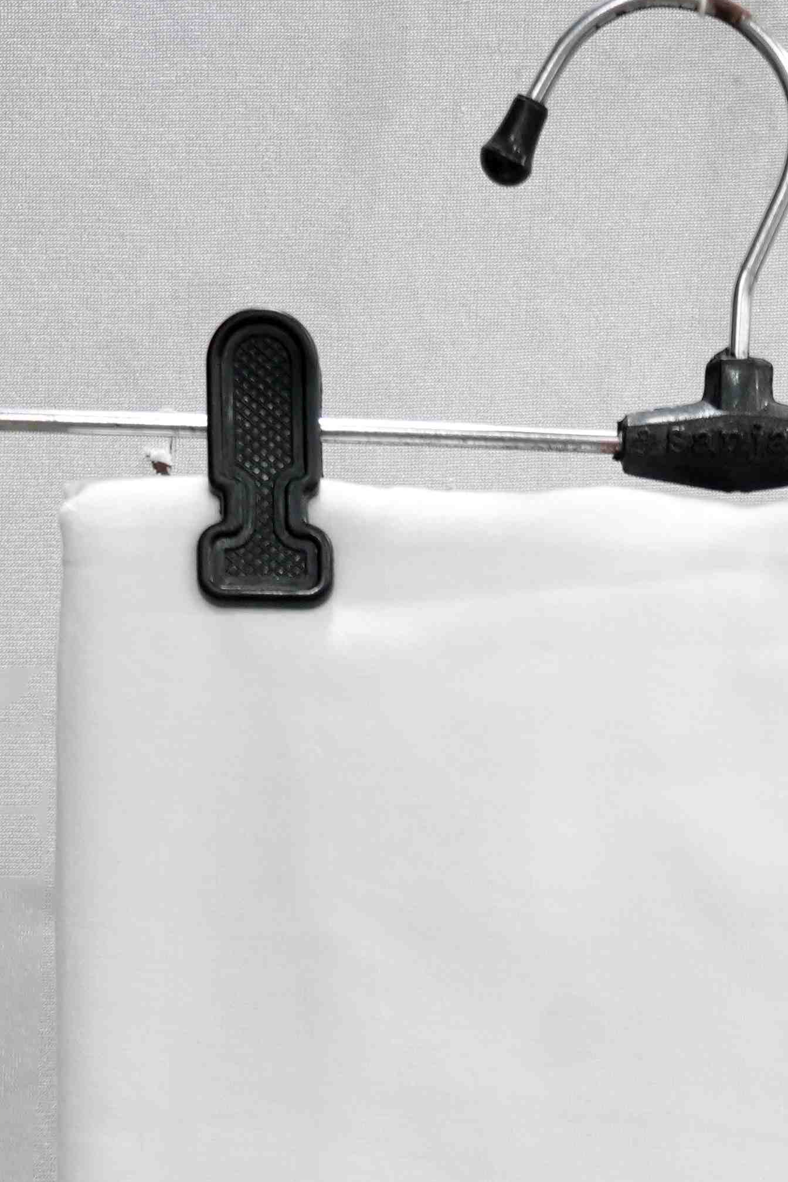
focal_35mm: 139
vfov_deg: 13.5
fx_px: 4565
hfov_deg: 9.8
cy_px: 2009
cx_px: 788
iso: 1600
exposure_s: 1/60
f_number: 5.6
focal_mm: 40
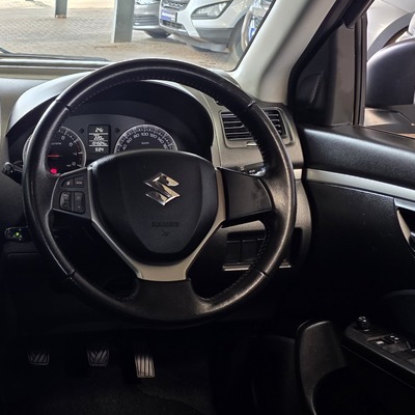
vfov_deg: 32.8
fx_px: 705
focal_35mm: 52
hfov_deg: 29.4
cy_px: 188
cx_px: -49
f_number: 1.7
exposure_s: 1/180
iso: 125
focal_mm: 6.25
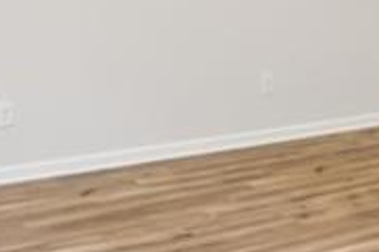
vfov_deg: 14.6
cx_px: 373
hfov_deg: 21.9
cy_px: -64
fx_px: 947
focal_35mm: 90
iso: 400
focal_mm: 16
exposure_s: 1/8
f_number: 8
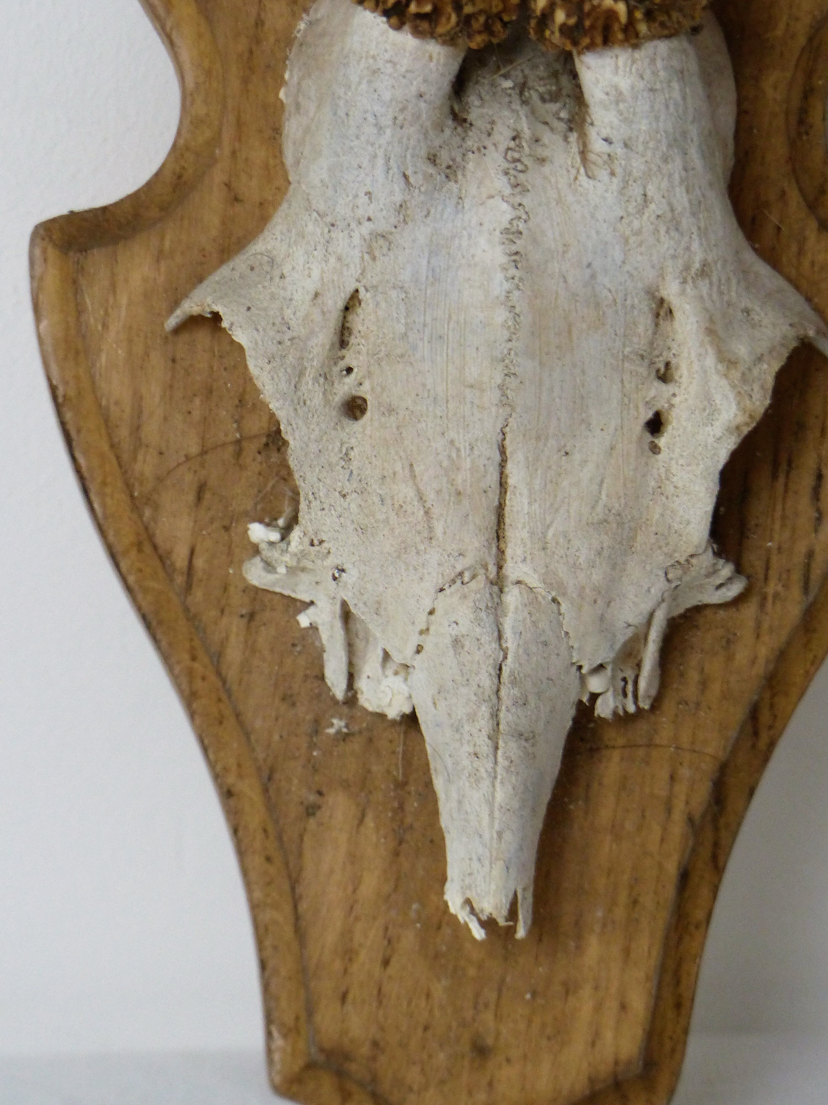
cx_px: 414
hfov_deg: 4.2
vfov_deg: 5.6
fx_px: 11354
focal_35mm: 356
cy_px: 552
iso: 320
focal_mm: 58.2
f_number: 2.8
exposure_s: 1/100
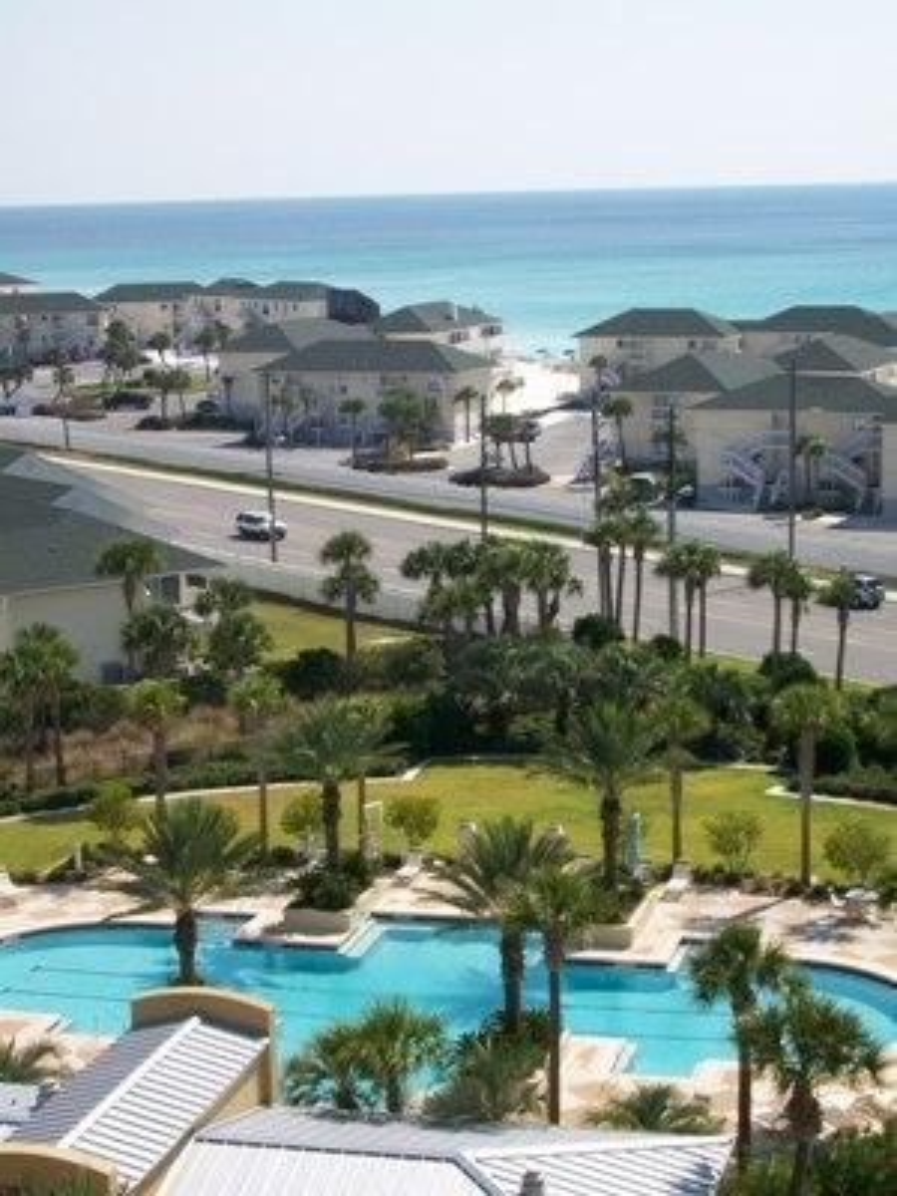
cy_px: 598
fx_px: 2419
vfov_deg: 27.8
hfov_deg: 21.0
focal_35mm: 70
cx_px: 448
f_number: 6.7
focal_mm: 11.6
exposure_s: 1/320
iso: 64
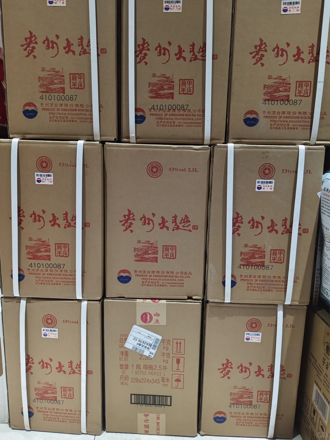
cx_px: 165
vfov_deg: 71.6
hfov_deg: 56.8
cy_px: 220
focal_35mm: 24
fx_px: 305
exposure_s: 1/33.3
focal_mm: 5.56
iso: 1707
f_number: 1.88
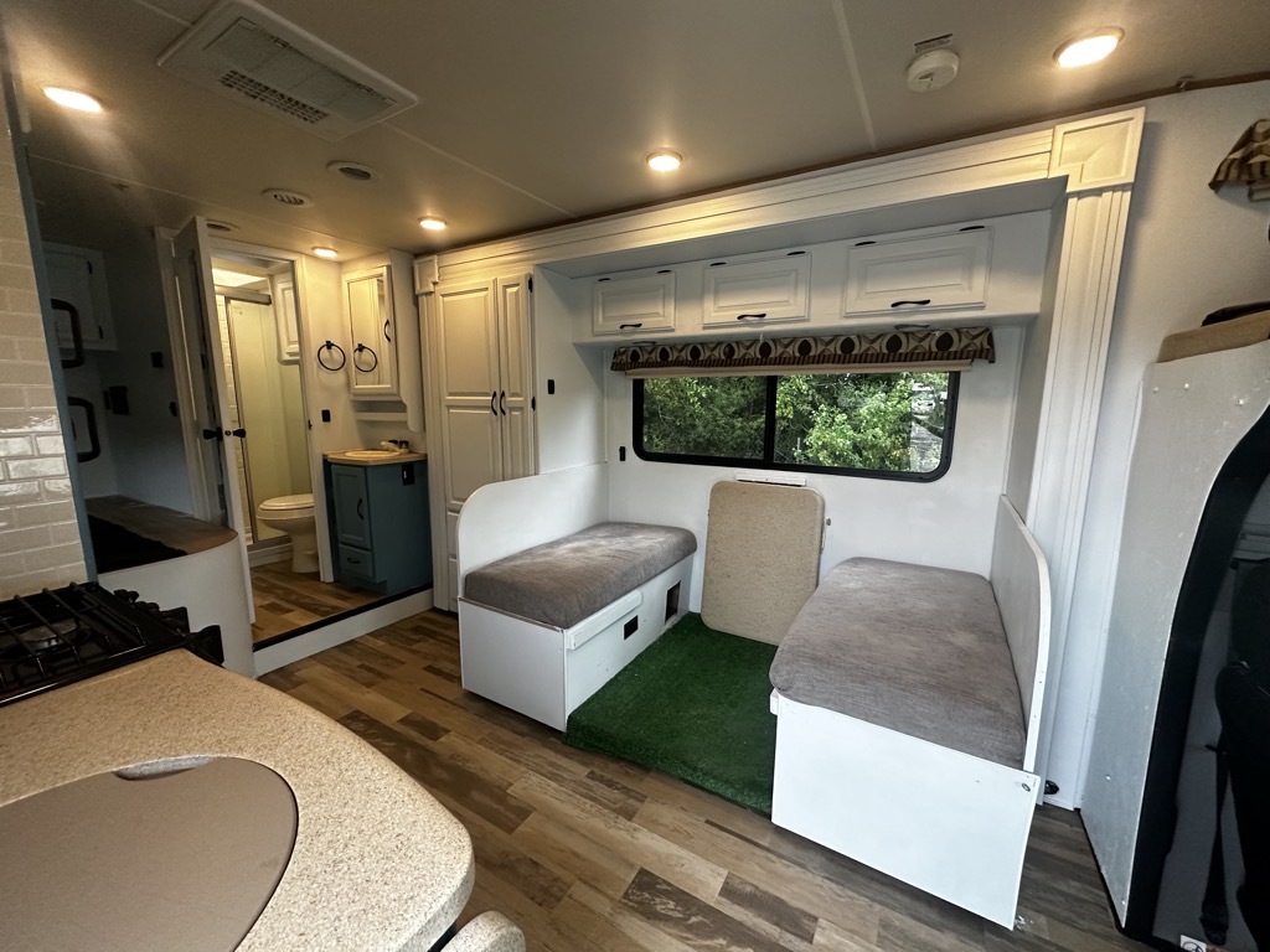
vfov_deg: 85.7
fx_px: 514
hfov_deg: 102.1
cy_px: 476
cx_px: 635
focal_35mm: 14
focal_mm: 2.22
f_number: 2.2
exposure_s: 1/86
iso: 320
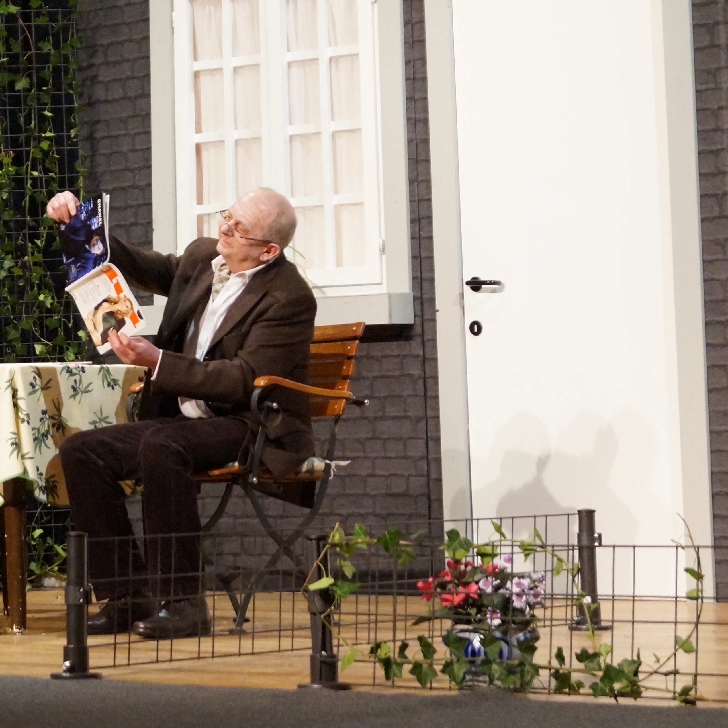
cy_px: 238
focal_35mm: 136
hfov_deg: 12.7
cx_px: 84
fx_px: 3236
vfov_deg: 12.8
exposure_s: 1/100
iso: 3200
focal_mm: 50
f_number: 5.6
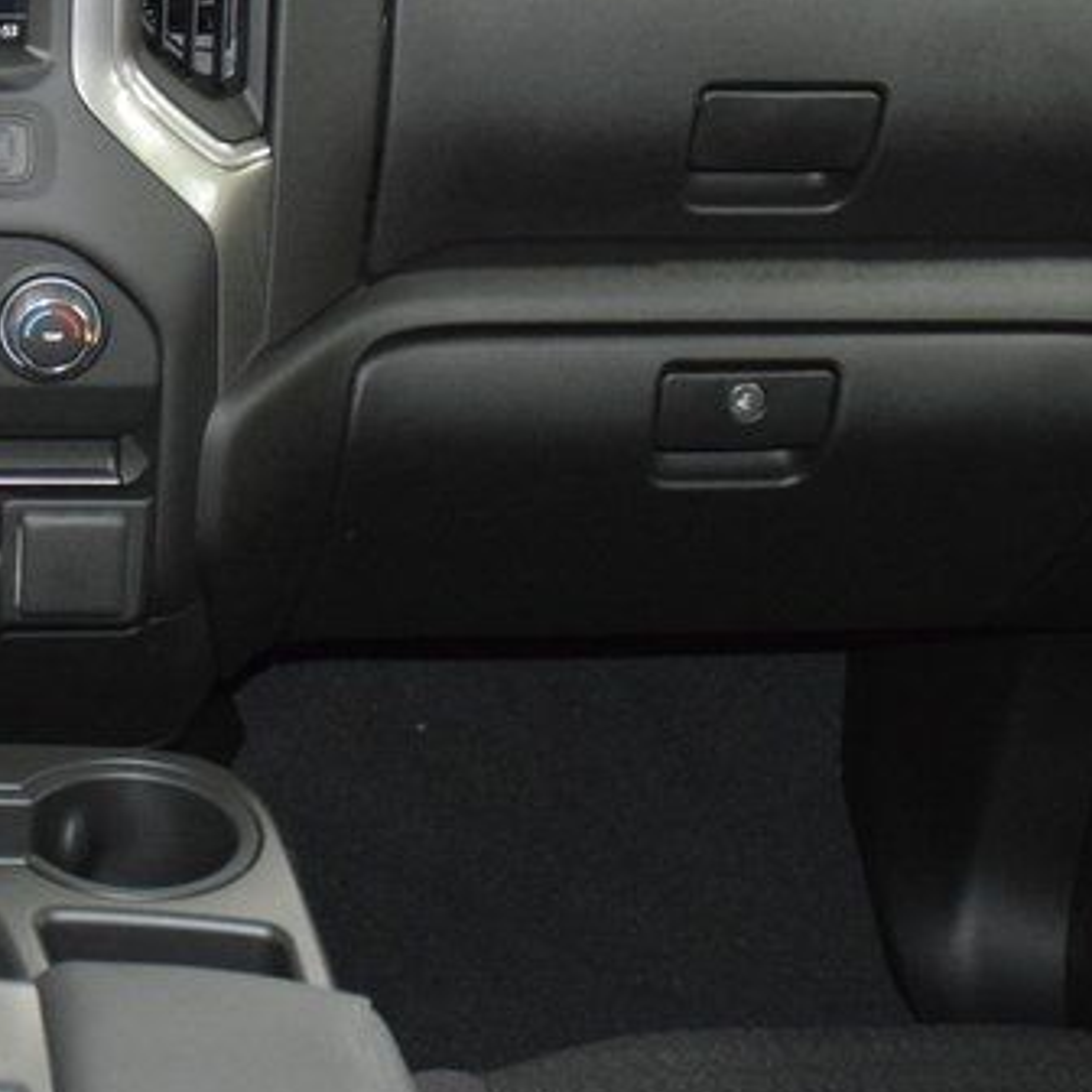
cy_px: 561
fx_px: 2498
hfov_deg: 23.0
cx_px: -143
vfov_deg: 24.7
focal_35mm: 70
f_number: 3.5
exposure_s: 1/50
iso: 3200
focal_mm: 18
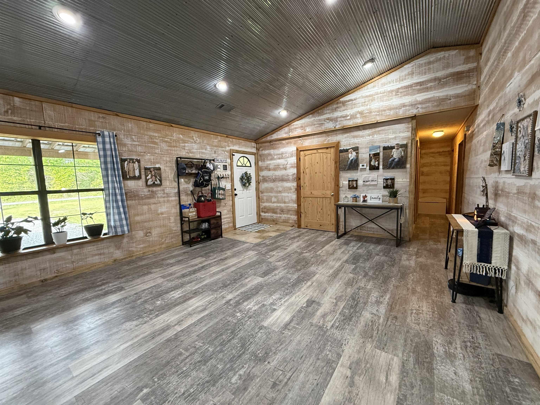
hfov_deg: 102.1
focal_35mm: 14
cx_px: 270
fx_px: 218
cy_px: 202
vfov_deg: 85.7
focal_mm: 2.22
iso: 500
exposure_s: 1/60
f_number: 2.2
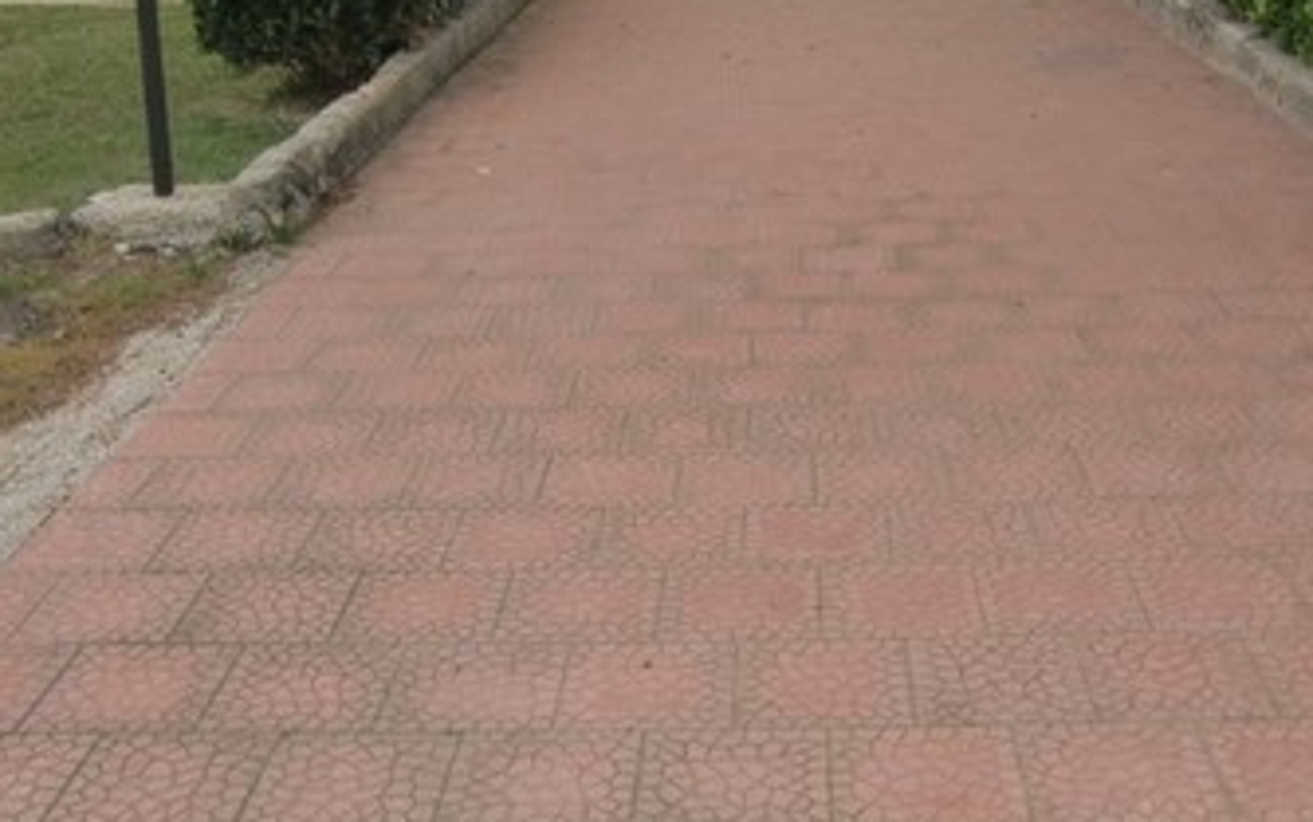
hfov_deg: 43.3
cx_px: 786
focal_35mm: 46
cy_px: 132
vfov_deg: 27.3
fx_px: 1647
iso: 64
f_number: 3.5
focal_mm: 5.2
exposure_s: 1/60
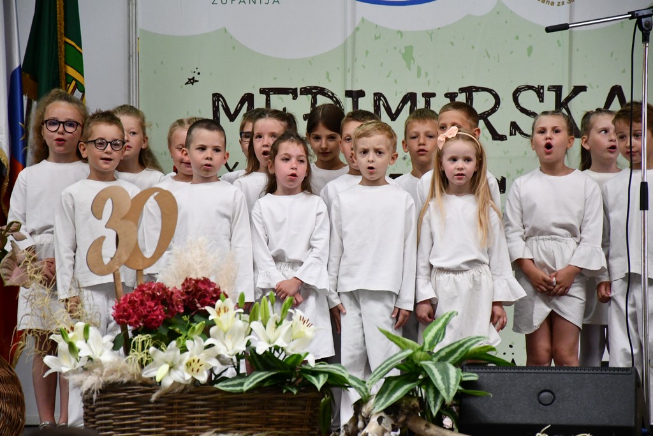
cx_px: 326
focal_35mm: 174
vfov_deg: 7.9
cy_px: 218
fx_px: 3156
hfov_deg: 11.8
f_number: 5.6
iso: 3200
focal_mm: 116
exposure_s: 1/250
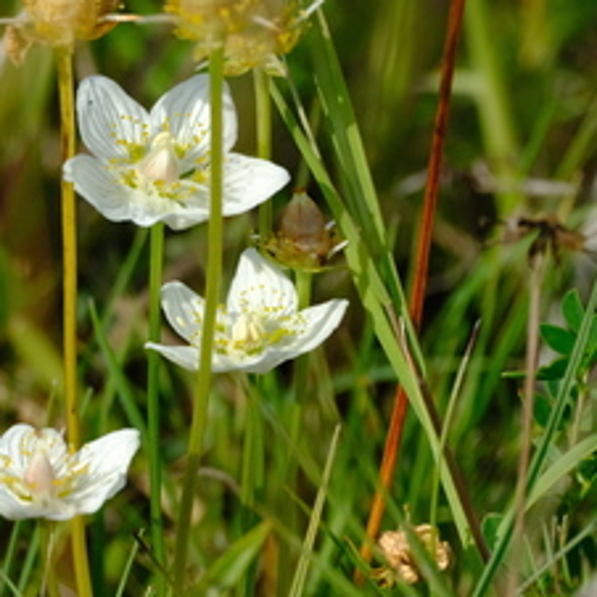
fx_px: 30400
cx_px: 174
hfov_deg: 1.1
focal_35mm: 1558
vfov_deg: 1.1
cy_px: 244
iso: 2500
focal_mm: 600
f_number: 8
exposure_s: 1/4000
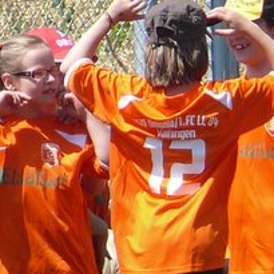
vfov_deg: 0.8
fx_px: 19549
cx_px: 39
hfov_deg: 0.8
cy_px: 37
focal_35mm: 2183
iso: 100
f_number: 5.6
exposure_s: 1/320
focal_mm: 75
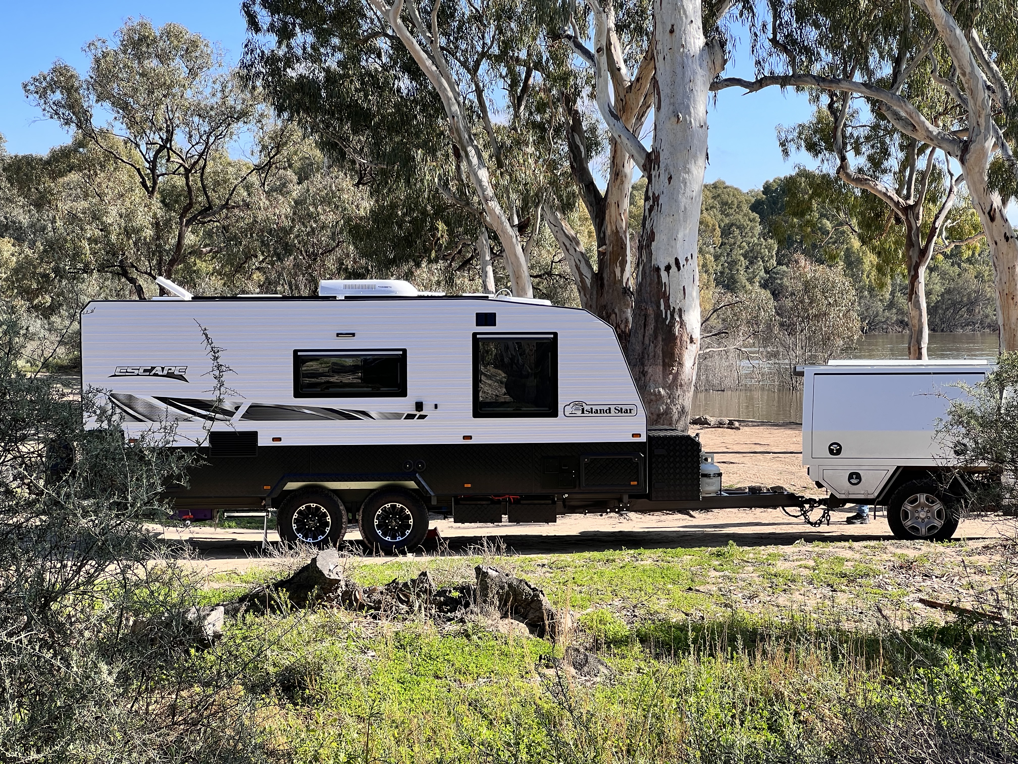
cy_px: 382
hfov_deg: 25.3
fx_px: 2264
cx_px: 509
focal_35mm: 77
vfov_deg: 19.1
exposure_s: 1/301
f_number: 2.8
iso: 32
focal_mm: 9
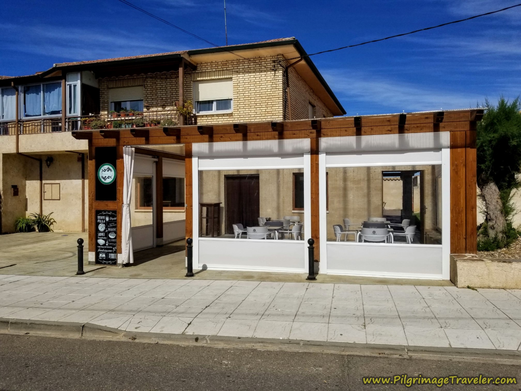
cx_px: 260
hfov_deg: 67.3
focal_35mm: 26
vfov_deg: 53.1
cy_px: 196
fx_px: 391
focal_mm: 4.3
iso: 50
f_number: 1.7
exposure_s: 1/6944
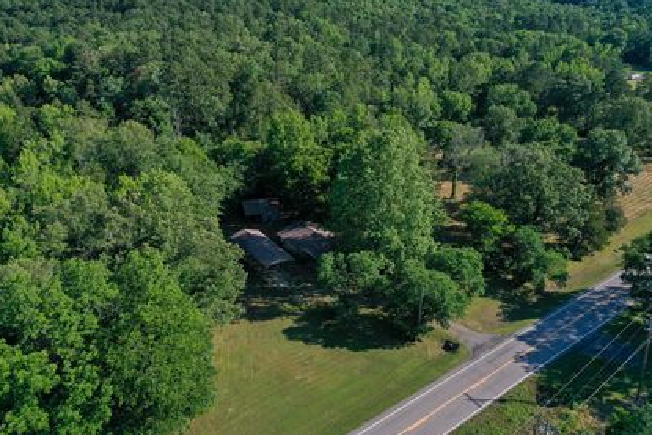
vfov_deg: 45.0
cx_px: 319
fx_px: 525
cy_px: 218
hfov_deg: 63.6
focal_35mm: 29
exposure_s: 1/400
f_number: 5.6
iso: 100
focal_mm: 10.26
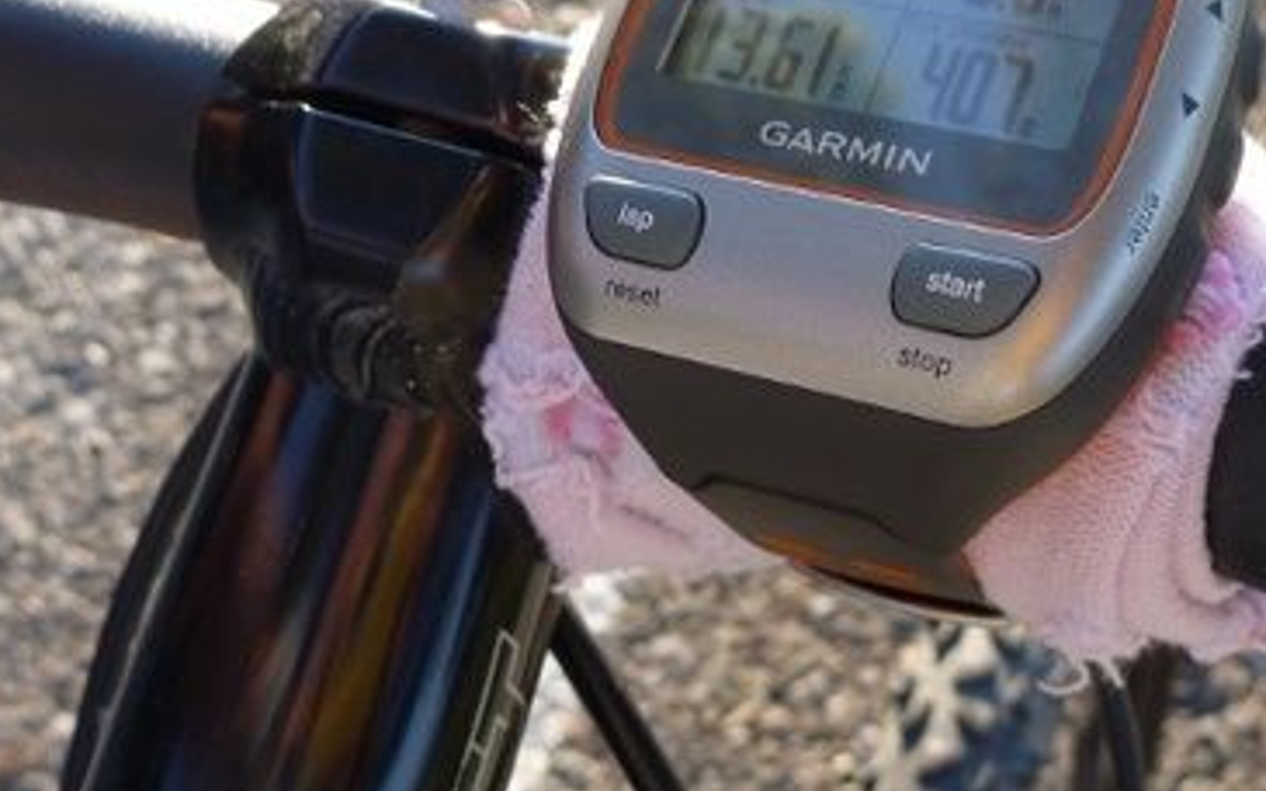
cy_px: 343
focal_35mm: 59
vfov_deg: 22.0
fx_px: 2035
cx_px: 775
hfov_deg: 34.4
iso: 80
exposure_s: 1/100
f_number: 3.3
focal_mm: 4.9
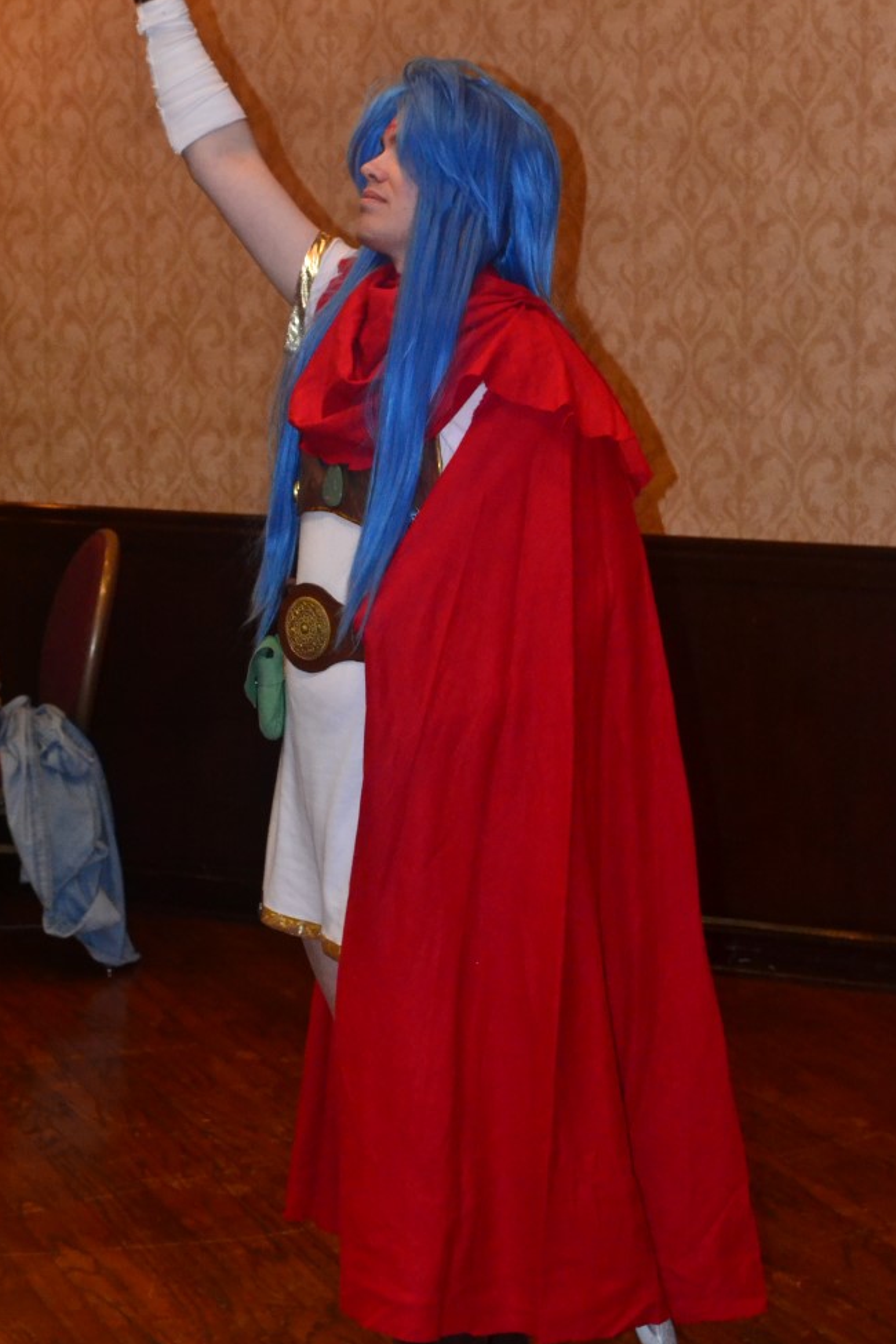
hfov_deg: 17.5
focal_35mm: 78
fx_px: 2912
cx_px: 415
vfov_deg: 26.0
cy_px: 648
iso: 3200
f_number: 7.1
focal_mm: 44
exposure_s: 1/60
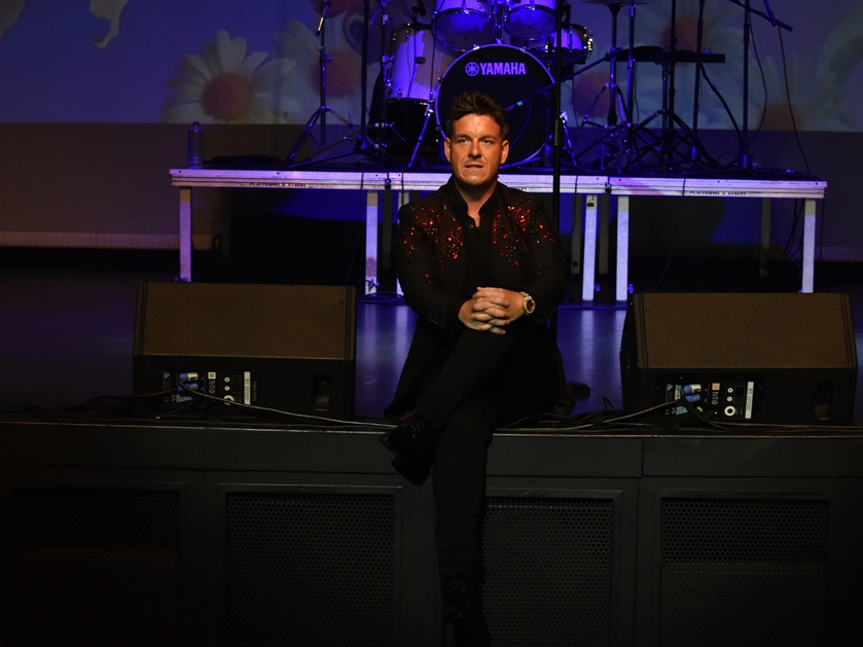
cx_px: 469
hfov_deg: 20.7
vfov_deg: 15.6
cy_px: 332
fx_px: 2357
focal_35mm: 95
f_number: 5.6
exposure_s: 1/160
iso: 1600
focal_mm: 55
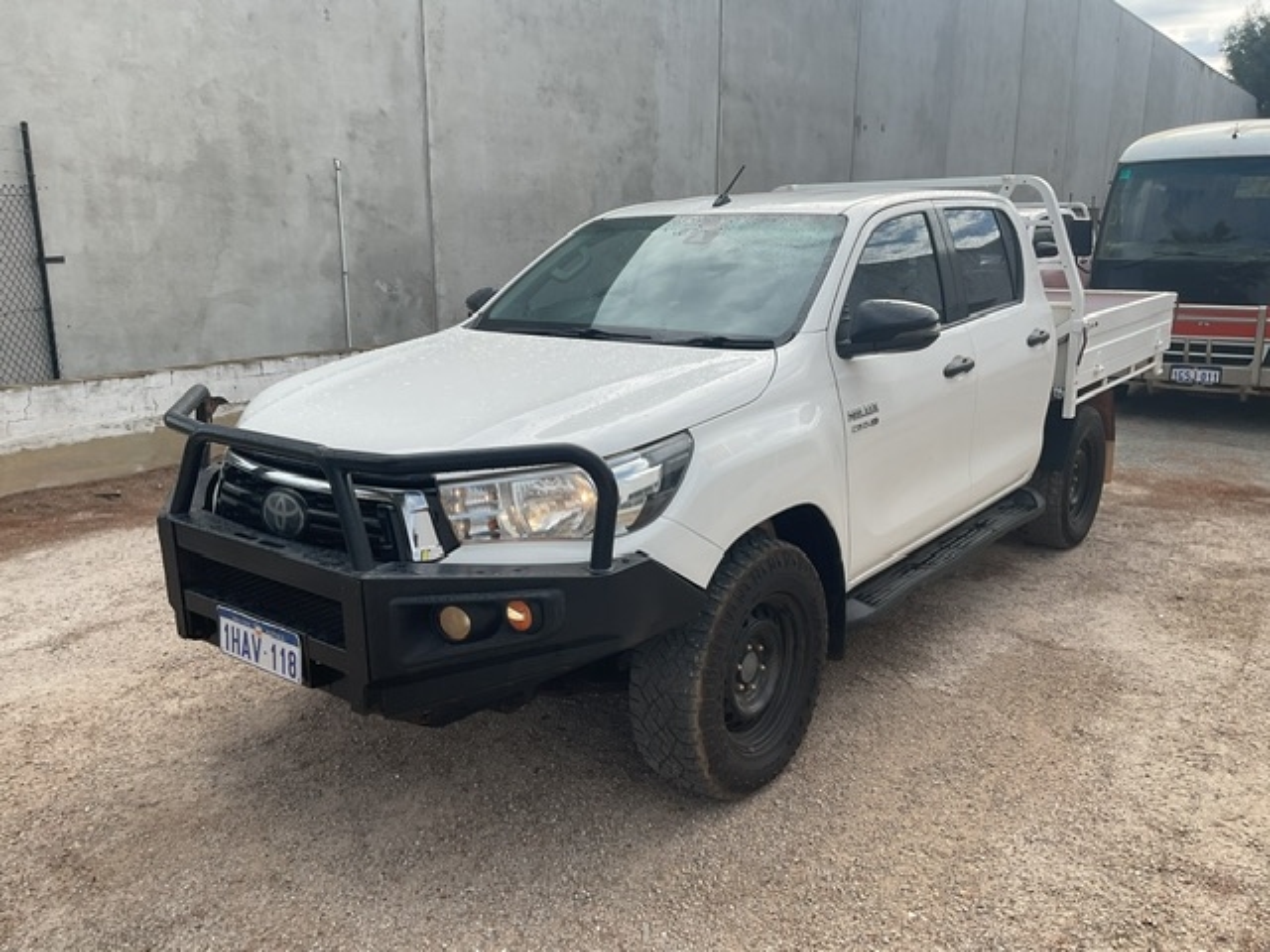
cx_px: 635
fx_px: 1064
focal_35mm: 29
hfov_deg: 61.7
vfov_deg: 48.2
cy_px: 476
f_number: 1.8
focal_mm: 3
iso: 16
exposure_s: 1/1342
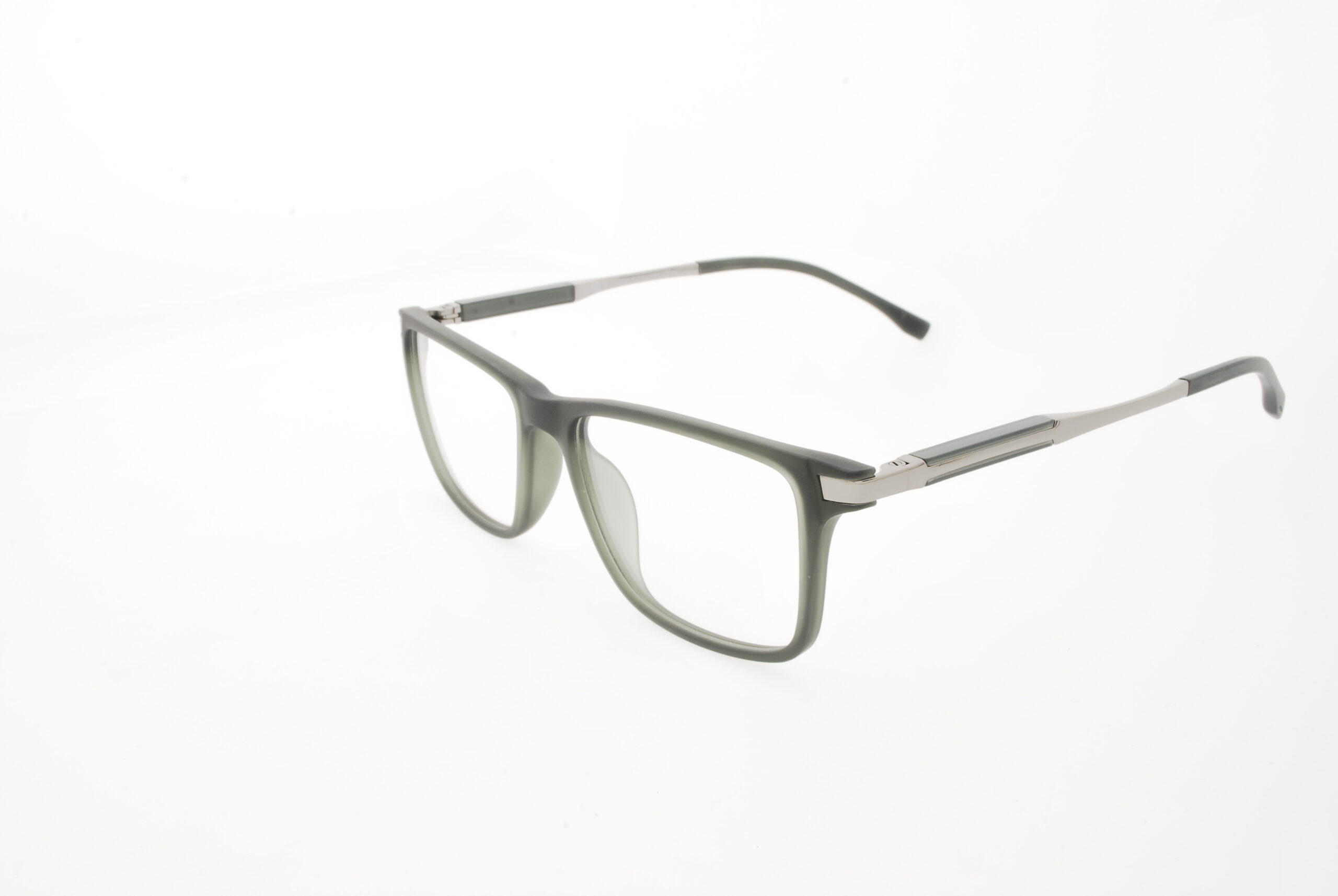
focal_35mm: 42
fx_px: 1563
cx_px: 669
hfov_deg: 46.3
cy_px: 448
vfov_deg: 32.0
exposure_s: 1/13
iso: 100
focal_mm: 28
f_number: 20
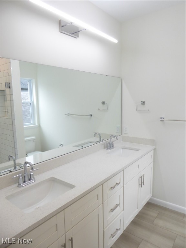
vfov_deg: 69.4
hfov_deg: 54.9
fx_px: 179
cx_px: 93
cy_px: 124
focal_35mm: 25
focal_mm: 4.3
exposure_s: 1/60
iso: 200
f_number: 3.3
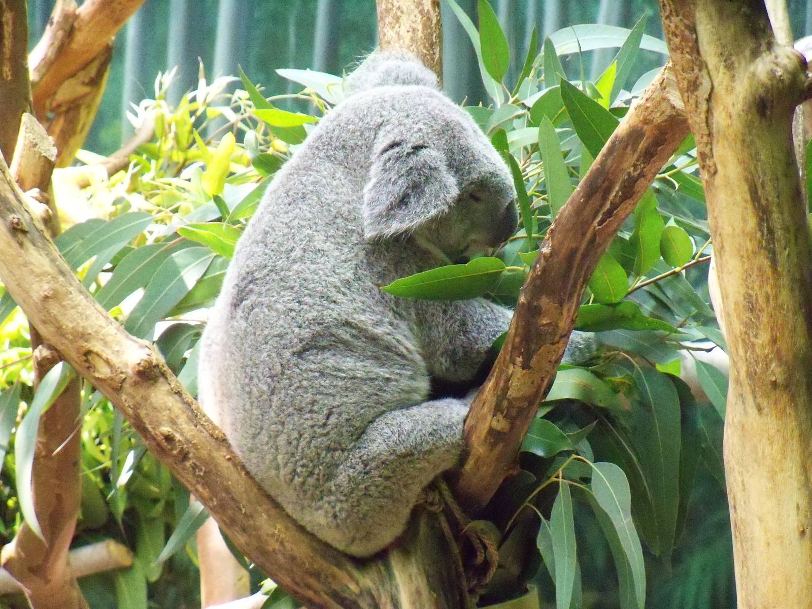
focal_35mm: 207
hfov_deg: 9.6
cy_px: 304
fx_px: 4856
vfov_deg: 7.2
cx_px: 406
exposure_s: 1/320
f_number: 4.4
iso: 1600
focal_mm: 36.6
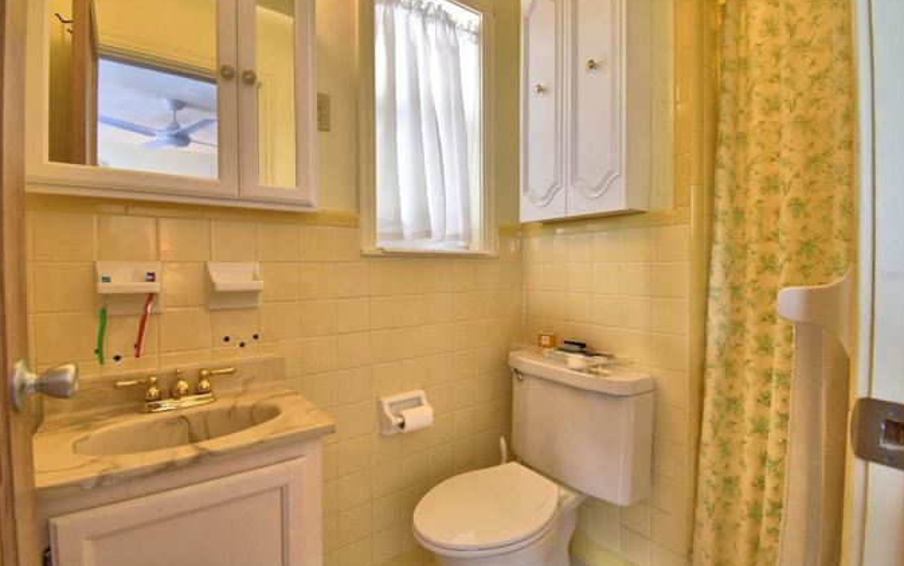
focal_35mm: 16
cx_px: 457
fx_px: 394
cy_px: 275
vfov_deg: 71.3
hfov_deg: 97.8
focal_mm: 10
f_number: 4.5
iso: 450
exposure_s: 1/30
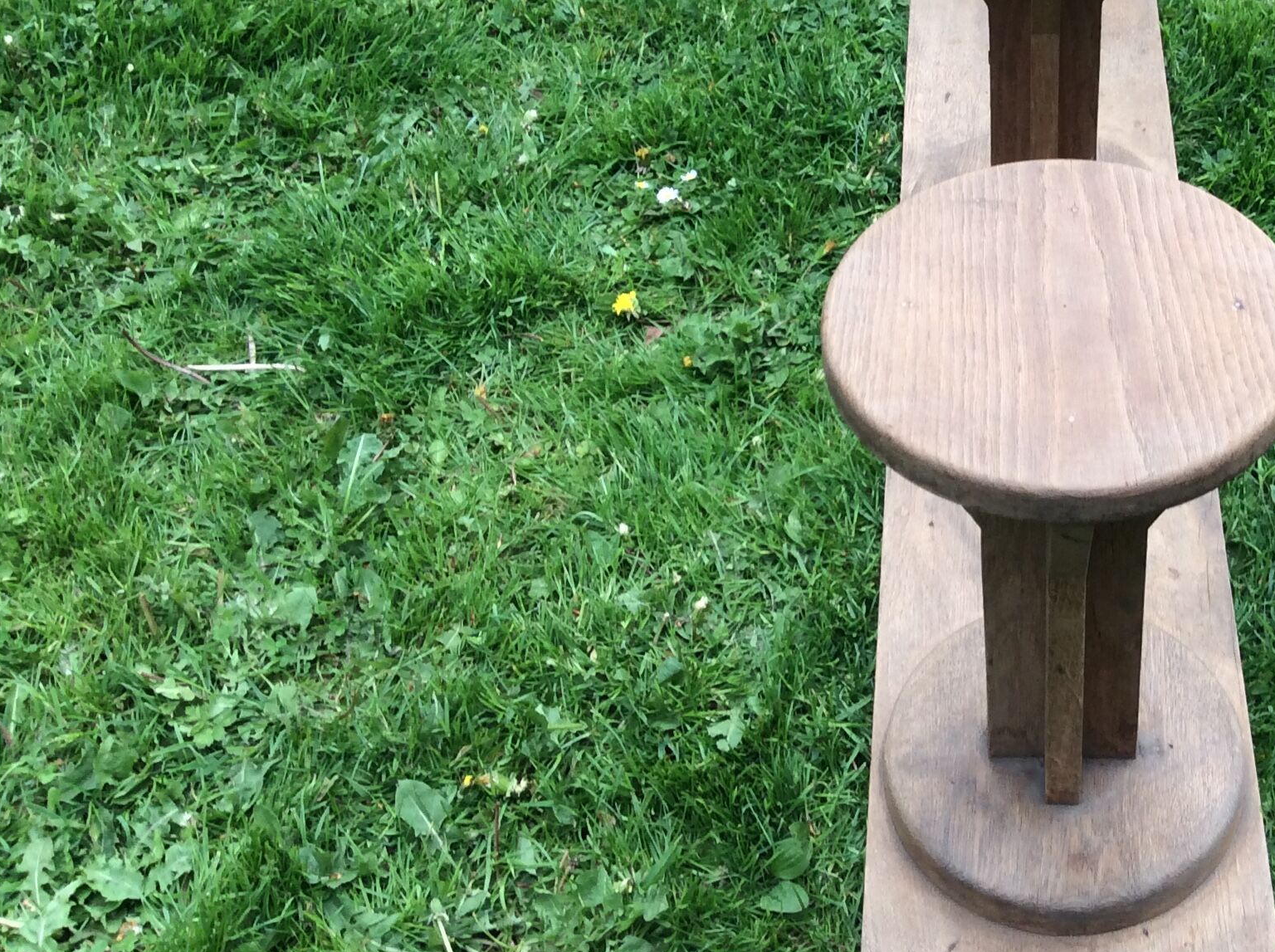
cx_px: 980
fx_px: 1986
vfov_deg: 26.6
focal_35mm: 54
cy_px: 245
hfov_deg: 34.7
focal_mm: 3.3
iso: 32
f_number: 2.4
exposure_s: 1/175
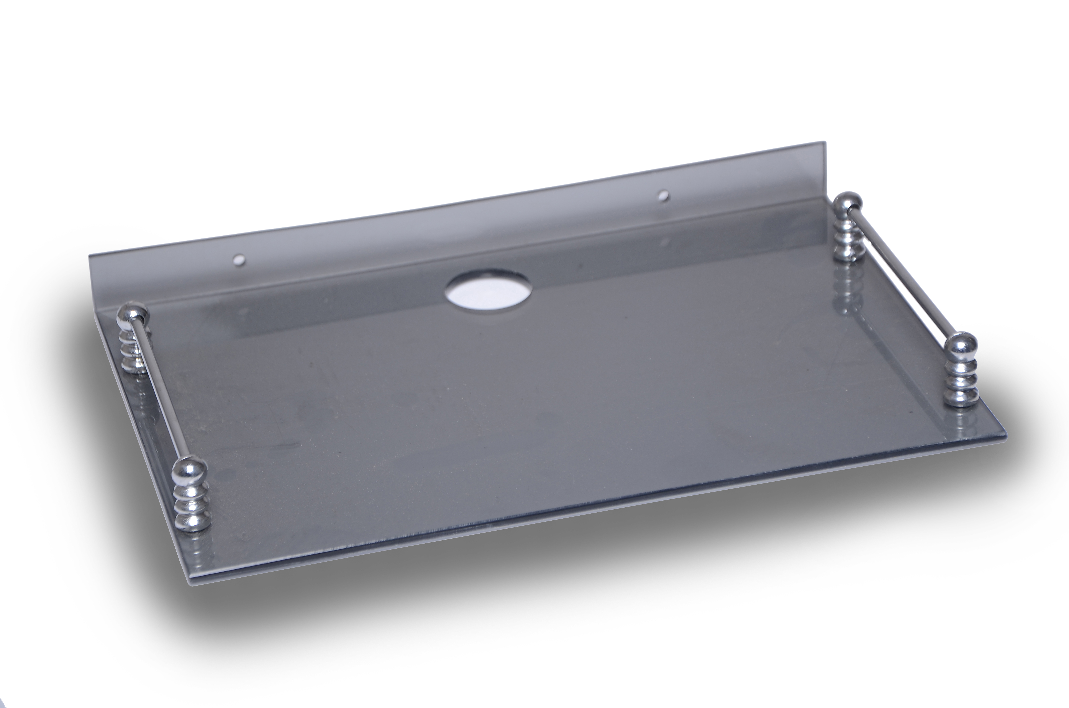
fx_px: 4089
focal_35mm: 138
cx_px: 534
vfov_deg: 9.9
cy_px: 354
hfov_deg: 14.9
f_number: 6.3
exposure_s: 1/250
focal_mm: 92
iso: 100
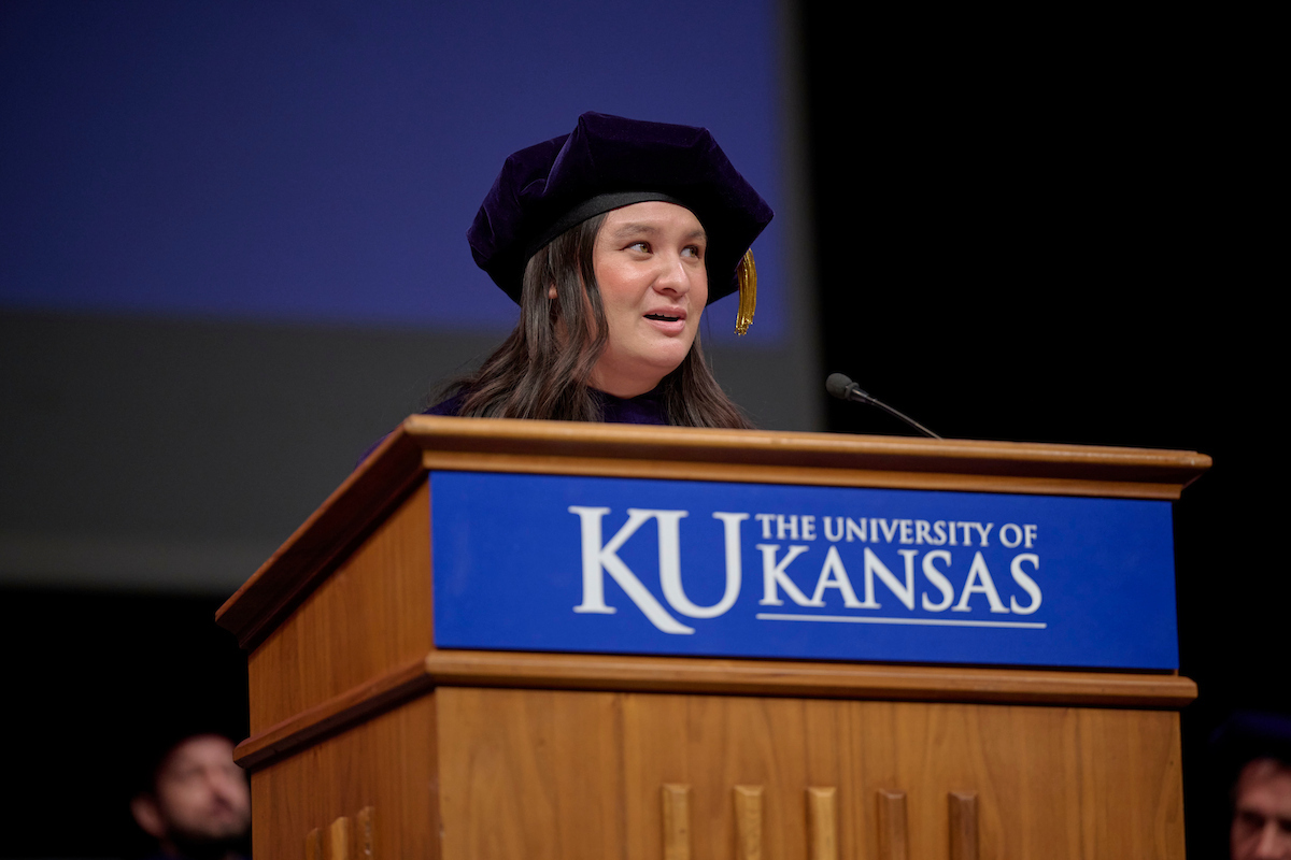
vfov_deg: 6.9
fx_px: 7172
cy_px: 430
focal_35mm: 200
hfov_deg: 10.3
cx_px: 646
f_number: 2.8
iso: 1600
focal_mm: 200
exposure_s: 1/640
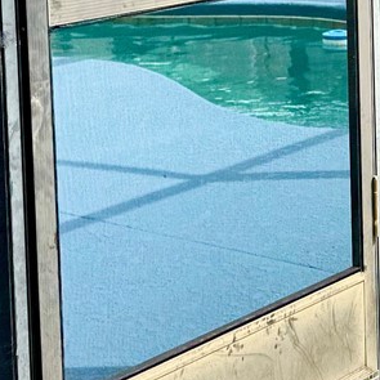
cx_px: 421
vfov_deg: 14.7
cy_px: -57
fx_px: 1428
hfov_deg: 14.8
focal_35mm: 115
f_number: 1.78
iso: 80
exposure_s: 1/1311
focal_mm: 6.76
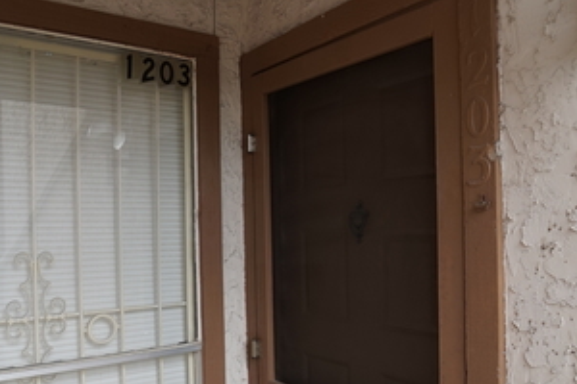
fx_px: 513
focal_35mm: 32
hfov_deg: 58.7
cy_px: 235
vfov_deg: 40.9
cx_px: 298
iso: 100
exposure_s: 1/100
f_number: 5.6
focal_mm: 10
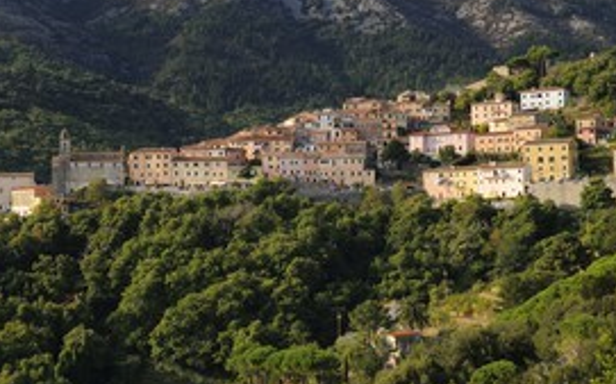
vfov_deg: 21.5
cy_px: 136
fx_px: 1007
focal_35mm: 60
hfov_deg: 34.0
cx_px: 300
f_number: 10
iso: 200
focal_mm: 38
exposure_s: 1/200
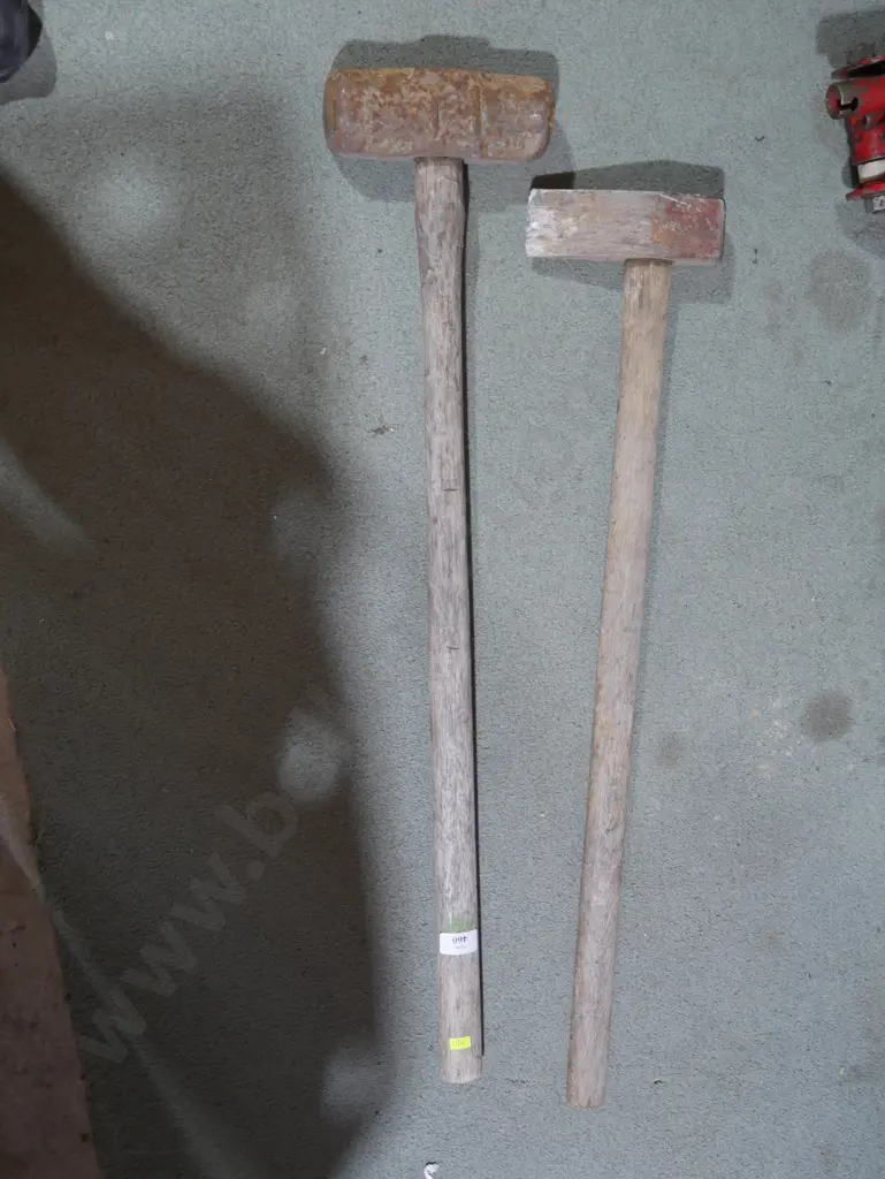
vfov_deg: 49.0
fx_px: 1294
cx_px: 442
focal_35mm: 38
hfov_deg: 37.8
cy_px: 590
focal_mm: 19
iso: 800
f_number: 4.1
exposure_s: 1/60
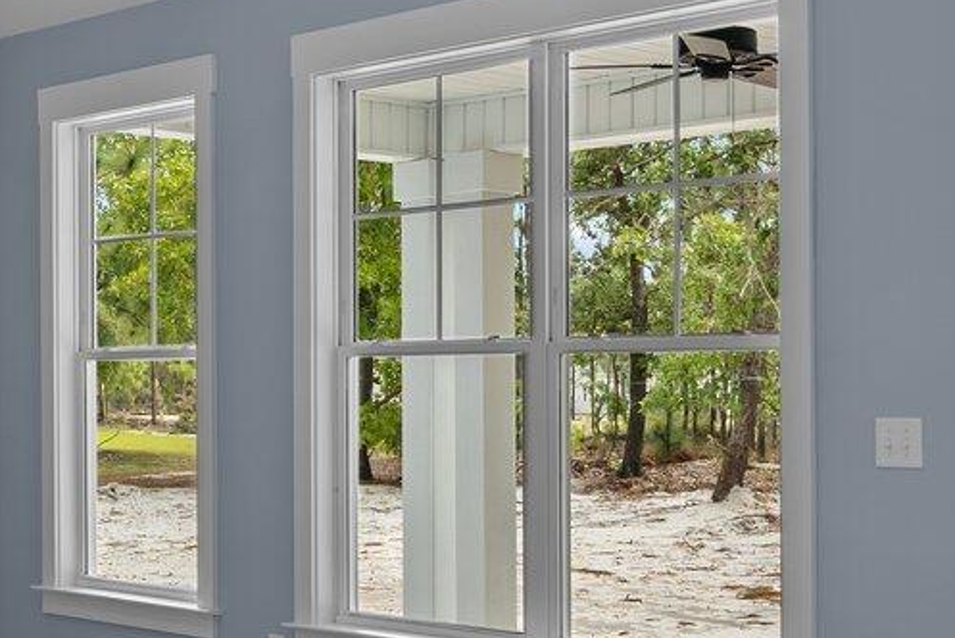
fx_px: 1858
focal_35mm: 70
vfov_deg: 19.5
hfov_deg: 28.4
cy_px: 397
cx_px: 229
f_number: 7.1
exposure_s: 1/4
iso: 160
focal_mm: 17
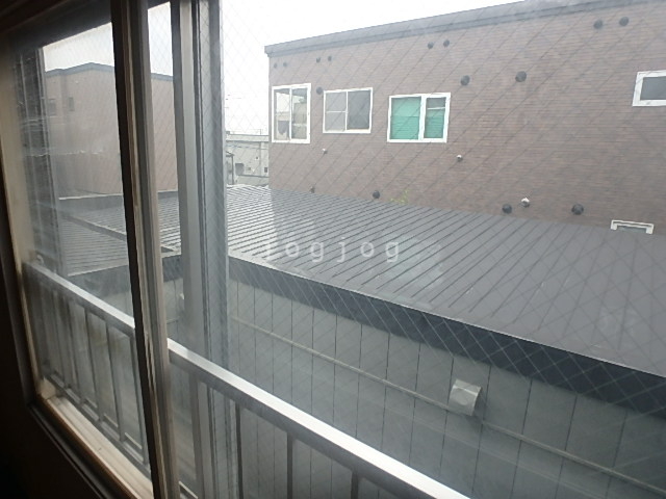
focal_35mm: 21
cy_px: 250
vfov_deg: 63.4
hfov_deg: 79.0
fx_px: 404
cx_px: 333
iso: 200
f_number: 3.5
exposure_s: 1/125
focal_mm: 3.7
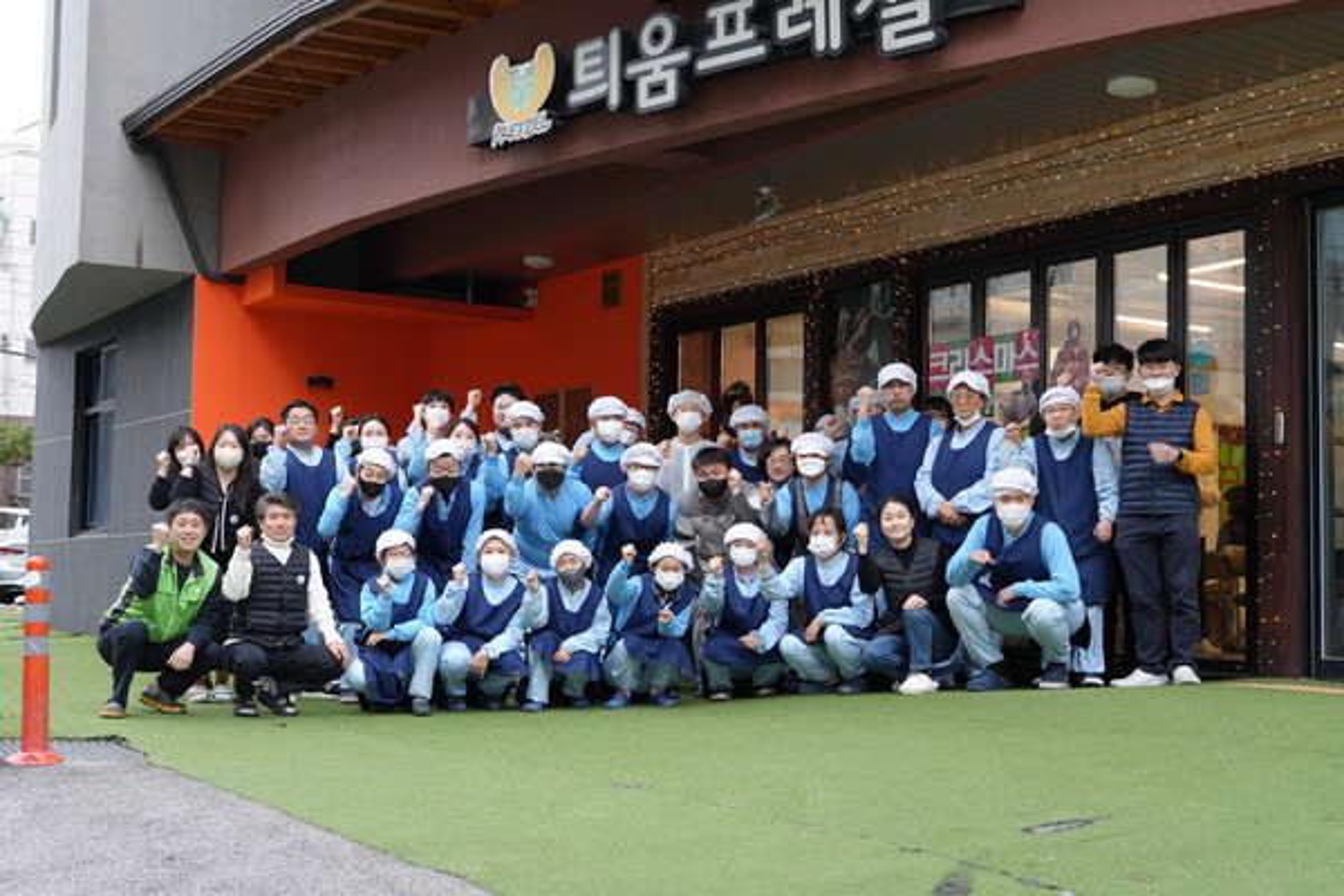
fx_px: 1792
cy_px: 448
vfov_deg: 28.1
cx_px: 672
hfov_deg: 41.1
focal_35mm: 48
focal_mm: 32
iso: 400
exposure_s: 1/160
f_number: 4
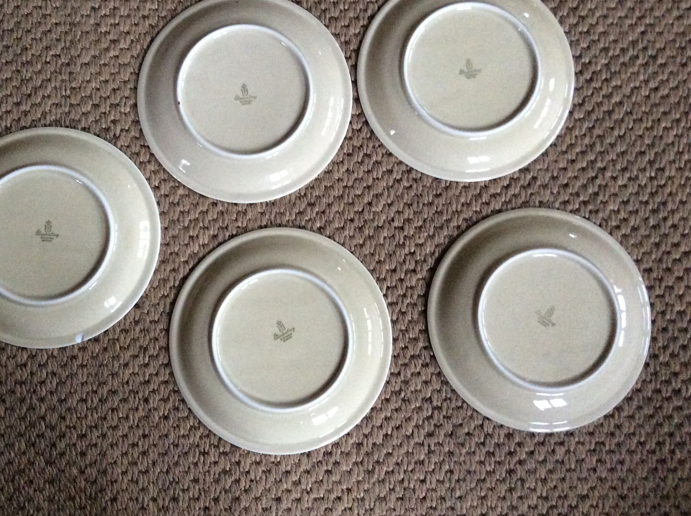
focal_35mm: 39
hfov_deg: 47.6
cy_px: 224
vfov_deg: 36.7
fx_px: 777
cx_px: 275
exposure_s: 1/17
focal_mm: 3.3
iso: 320
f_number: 2.4
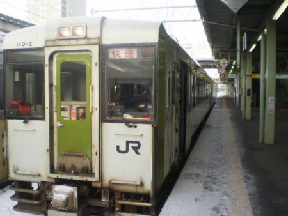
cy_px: 108
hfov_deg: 51.3
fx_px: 300
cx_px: 144
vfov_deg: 39.7
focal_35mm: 36
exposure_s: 1/160
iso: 64
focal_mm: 6.3
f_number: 3.1
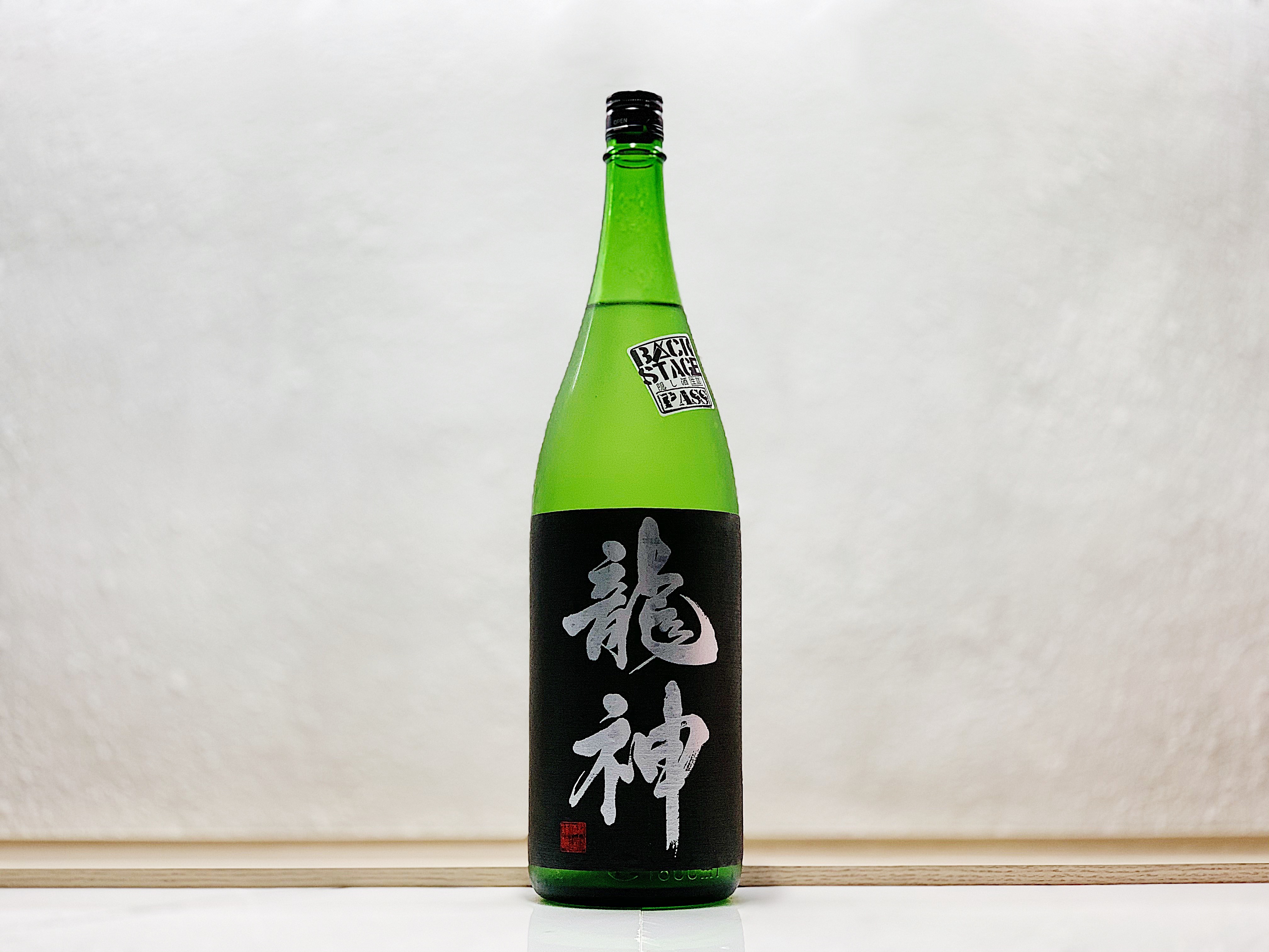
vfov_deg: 28.0
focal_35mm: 52
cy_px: 476
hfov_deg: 36.8
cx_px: 634
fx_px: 1906
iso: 125
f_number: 2.4
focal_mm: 6
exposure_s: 1/98
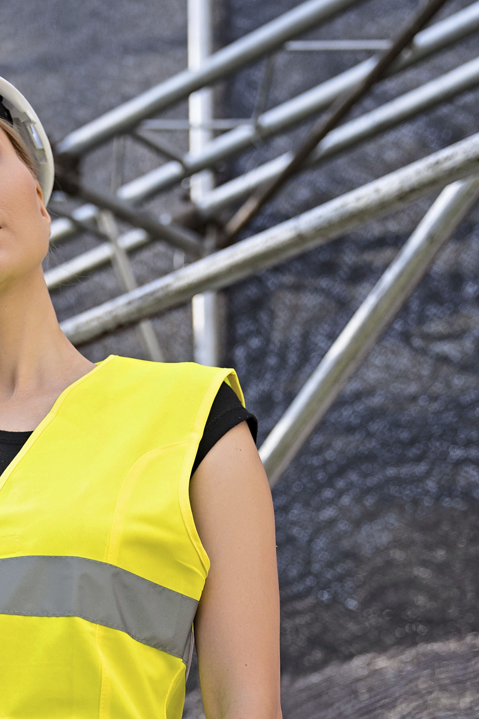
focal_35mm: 89
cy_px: 657
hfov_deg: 15.1
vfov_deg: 22.3
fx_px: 1776
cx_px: 16
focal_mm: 44
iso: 320
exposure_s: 1/500
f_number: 2.8
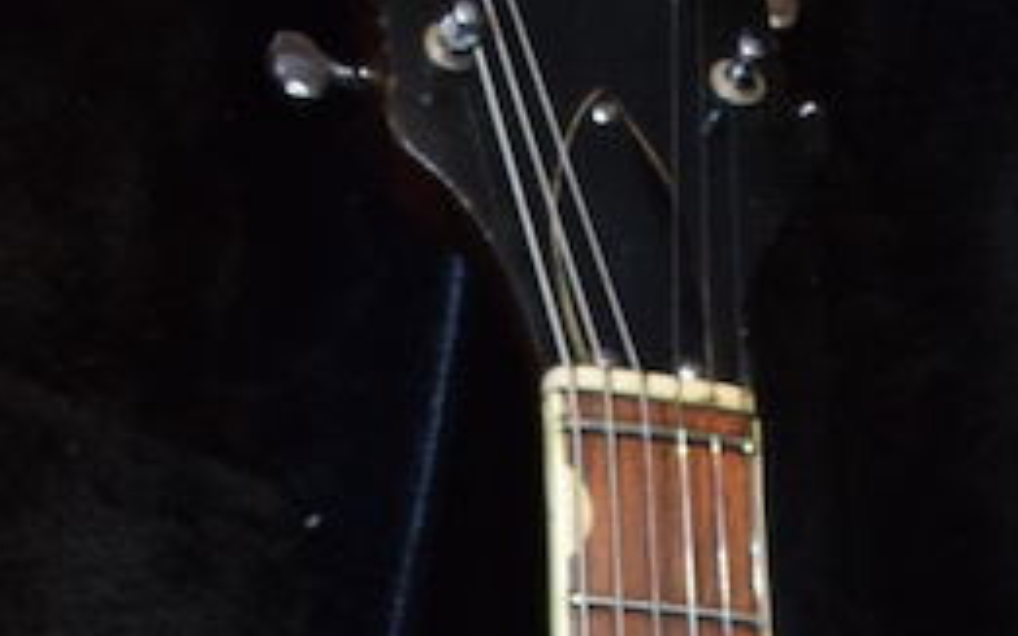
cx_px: 515
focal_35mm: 220
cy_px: 2579
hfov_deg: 9.5
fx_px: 6100
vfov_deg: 5.2
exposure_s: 1/30
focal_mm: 25
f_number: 4
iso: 1600
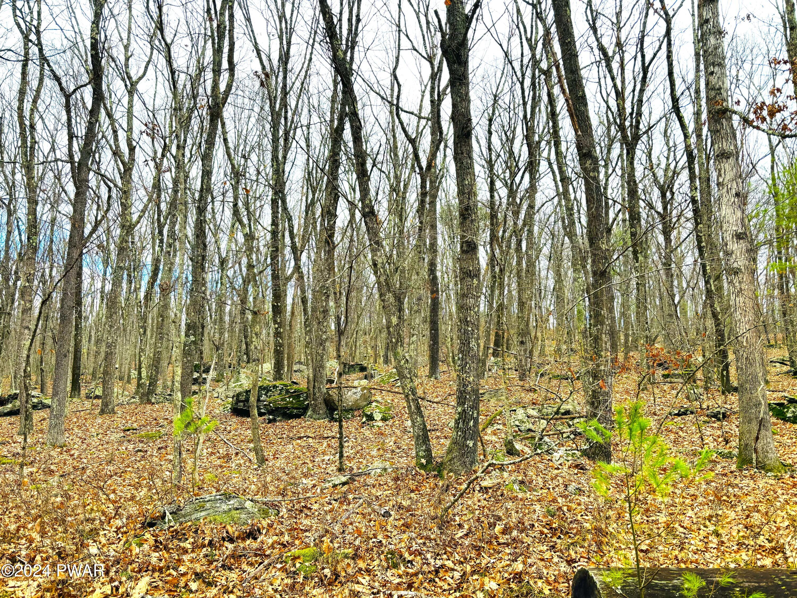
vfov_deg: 53.1
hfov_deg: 67.3
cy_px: 299
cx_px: 398
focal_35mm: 26
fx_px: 599
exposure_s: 1/366
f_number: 1.6
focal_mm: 5.96
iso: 50
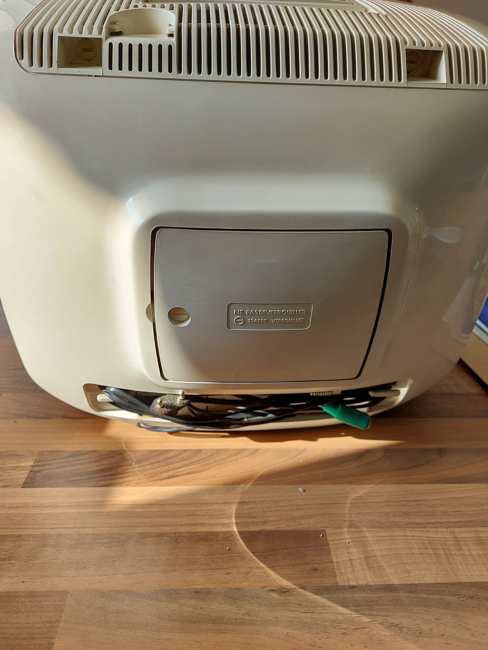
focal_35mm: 24
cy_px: 325
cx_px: 244
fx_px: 451
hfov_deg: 56.8
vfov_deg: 71.6
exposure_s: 1/190
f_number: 1.8
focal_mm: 5.23
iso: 32
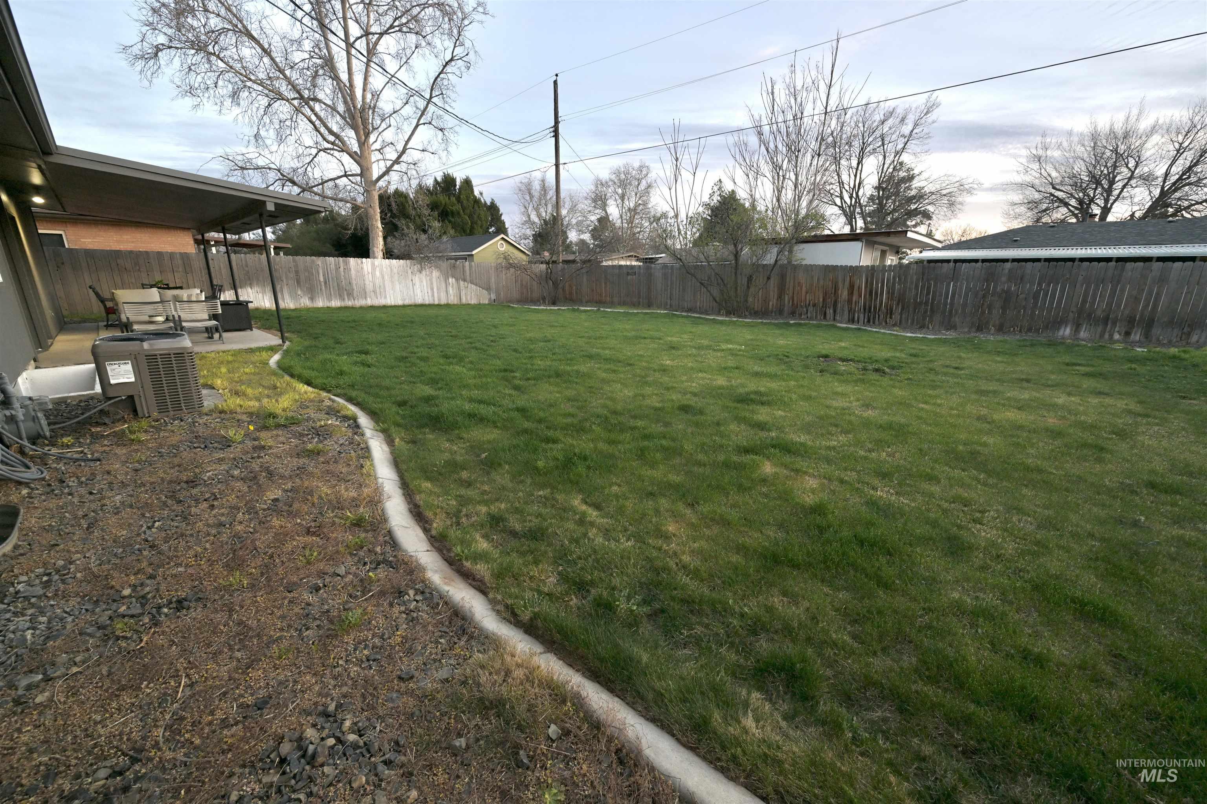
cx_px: 604
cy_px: 402
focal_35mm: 14
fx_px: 469
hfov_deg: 104.3
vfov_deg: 81.2
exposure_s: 1/50
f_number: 9
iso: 400
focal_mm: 14
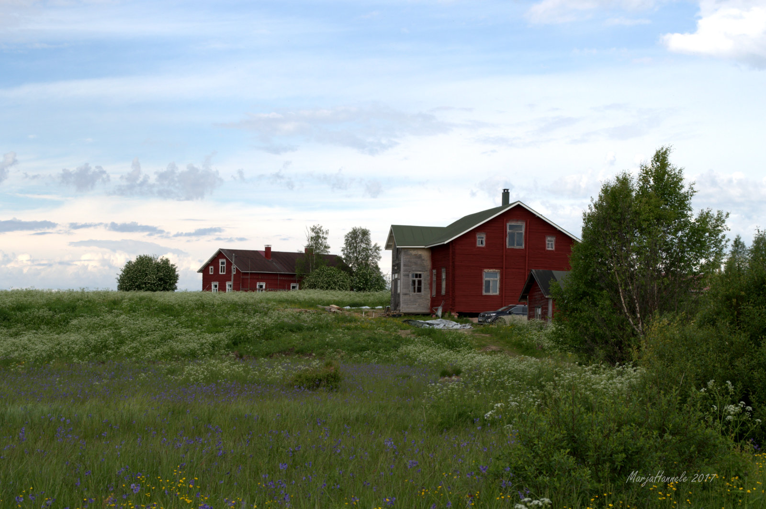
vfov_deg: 16.5
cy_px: 254
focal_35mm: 82
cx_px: 383
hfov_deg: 24.6
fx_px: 1754
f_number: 8
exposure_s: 1/250
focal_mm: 55
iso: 100
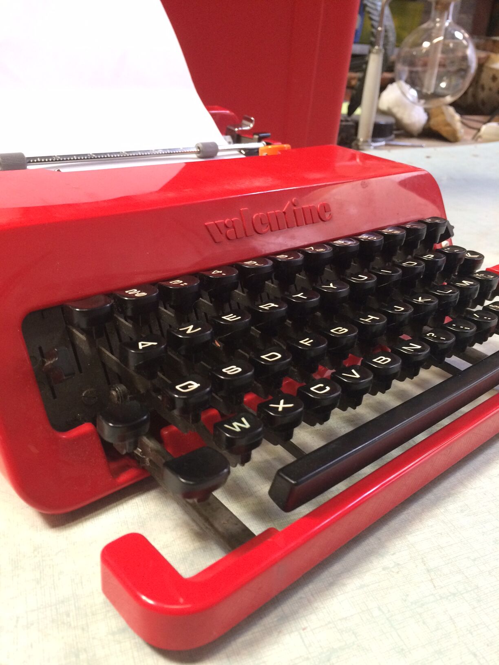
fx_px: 557
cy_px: 332
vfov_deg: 61.7
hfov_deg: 48.2
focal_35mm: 29
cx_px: 250
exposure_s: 1/33
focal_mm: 4.15
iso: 160
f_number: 2.2
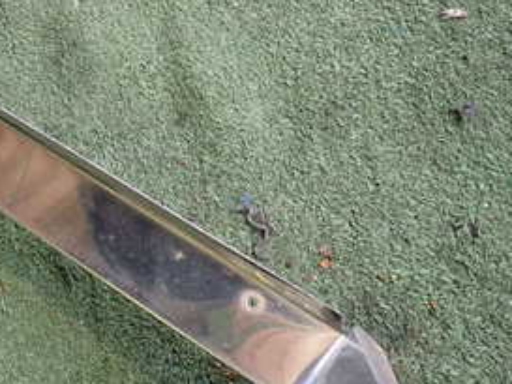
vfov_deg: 26.5
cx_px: -21
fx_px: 814
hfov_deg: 31.8
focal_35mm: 55
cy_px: 163
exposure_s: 1/40
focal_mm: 4.5
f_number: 2
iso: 200
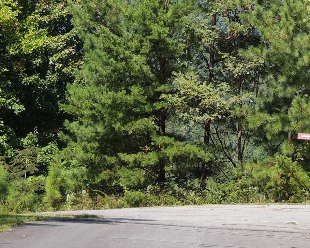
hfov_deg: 8.4
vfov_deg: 6.7
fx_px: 2119
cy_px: 0
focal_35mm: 231
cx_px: 244
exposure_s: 1/400
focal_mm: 18.7
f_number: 4.2
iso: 100
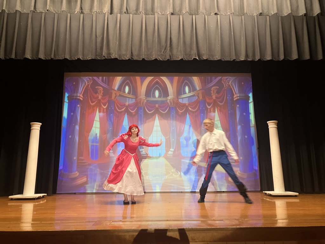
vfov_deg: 49.7
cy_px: 122
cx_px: 162
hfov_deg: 63.4
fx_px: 263
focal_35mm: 28
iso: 320
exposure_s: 1/30
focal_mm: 3.99
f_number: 1.8
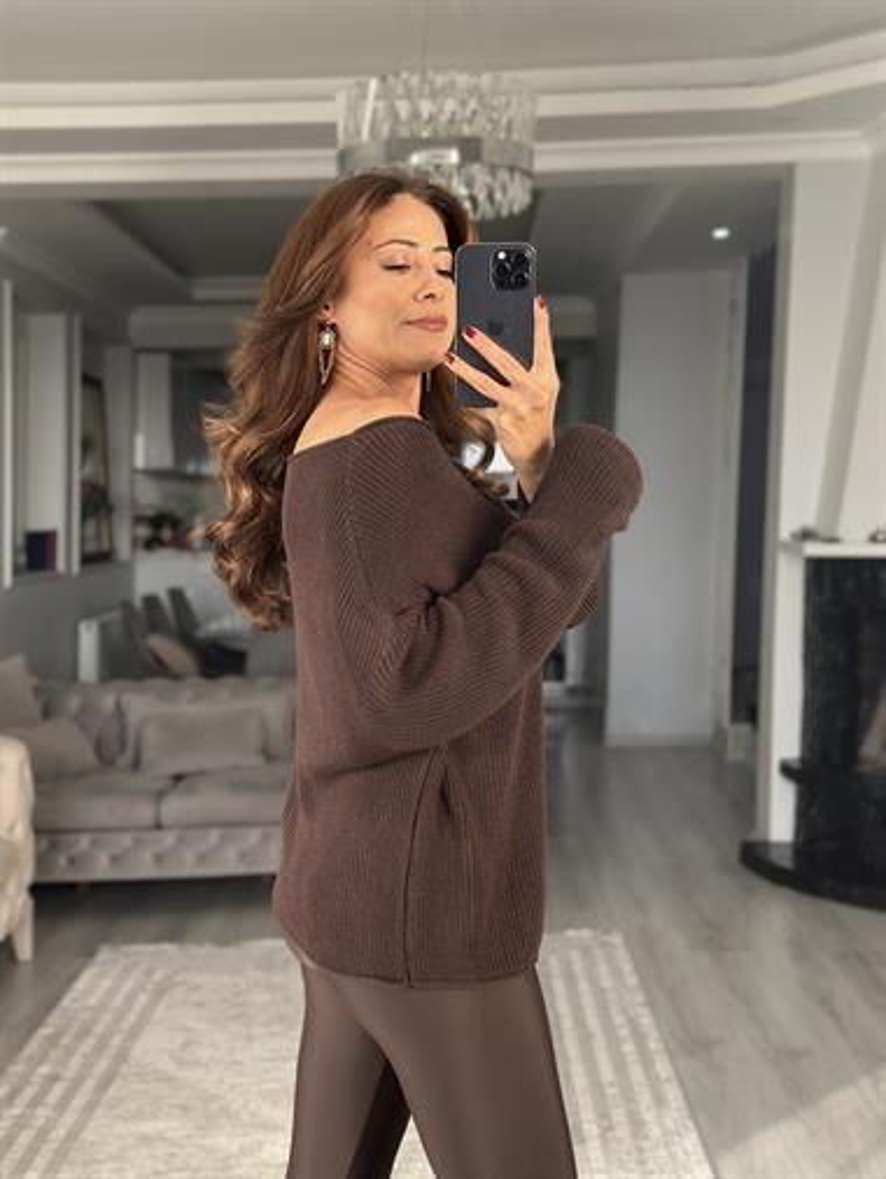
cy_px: 590
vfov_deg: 39.6
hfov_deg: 30.3
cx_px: 443
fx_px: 1637
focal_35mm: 48
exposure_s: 1/172
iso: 80
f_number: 1.78
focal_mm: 6.86
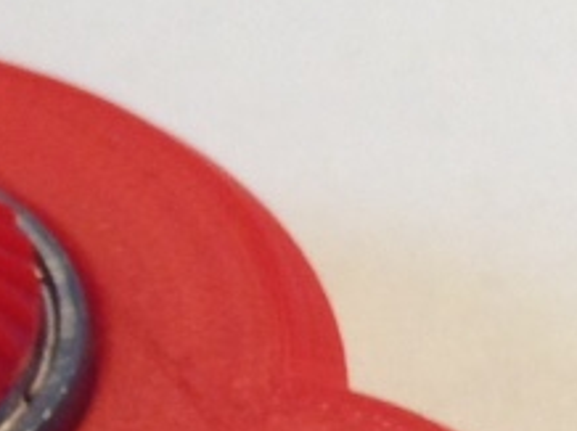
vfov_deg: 7.4
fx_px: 3263
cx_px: 69
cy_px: 706
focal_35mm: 196
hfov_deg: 10.1
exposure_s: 1/30
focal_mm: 3.3
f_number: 2.4
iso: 32
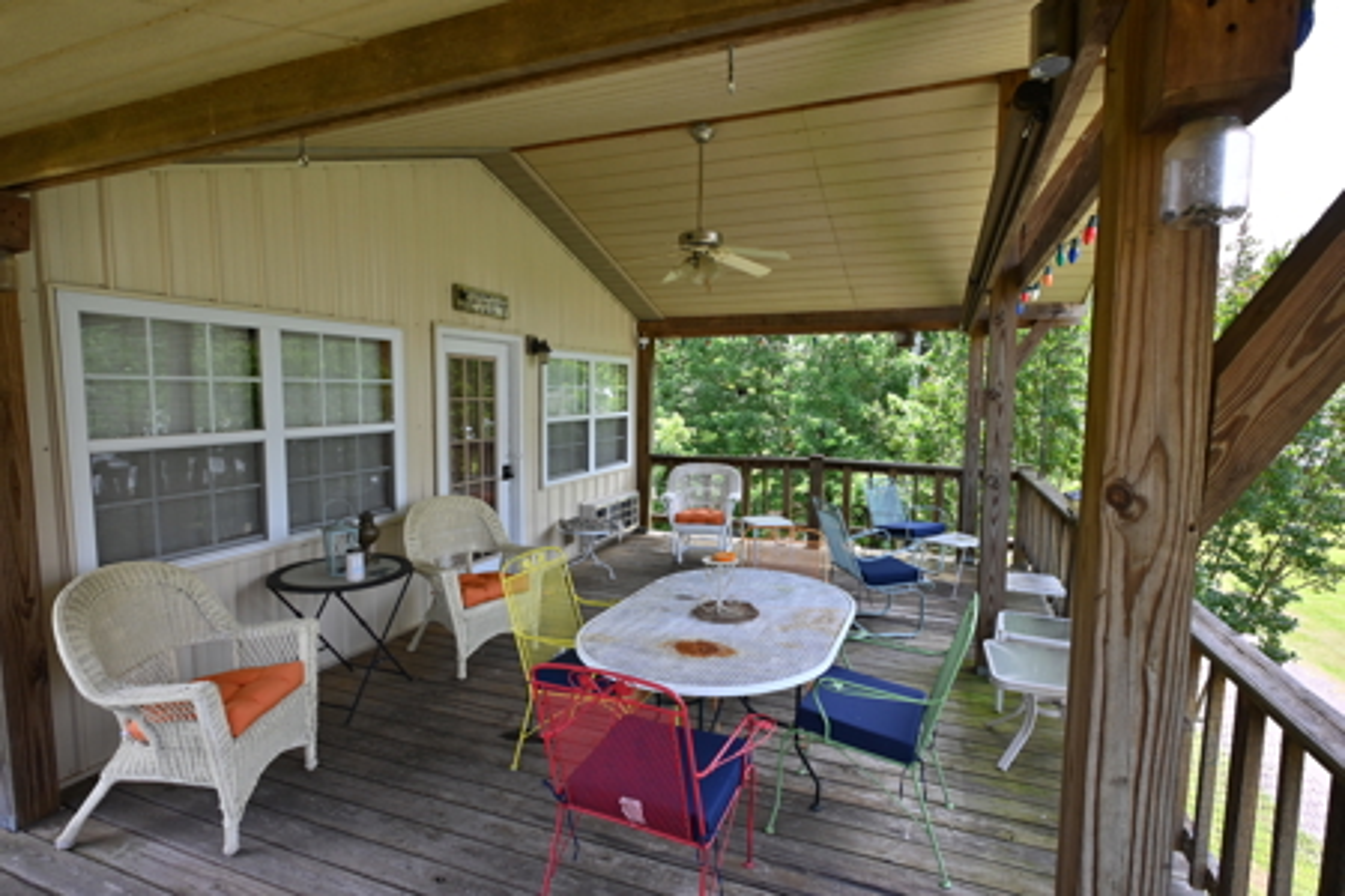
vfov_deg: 67.4
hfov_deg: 90.0
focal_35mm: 18
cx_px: 672
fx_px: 672
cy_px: 448
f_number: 5.6
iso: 200
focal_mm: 12
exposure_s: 1/250
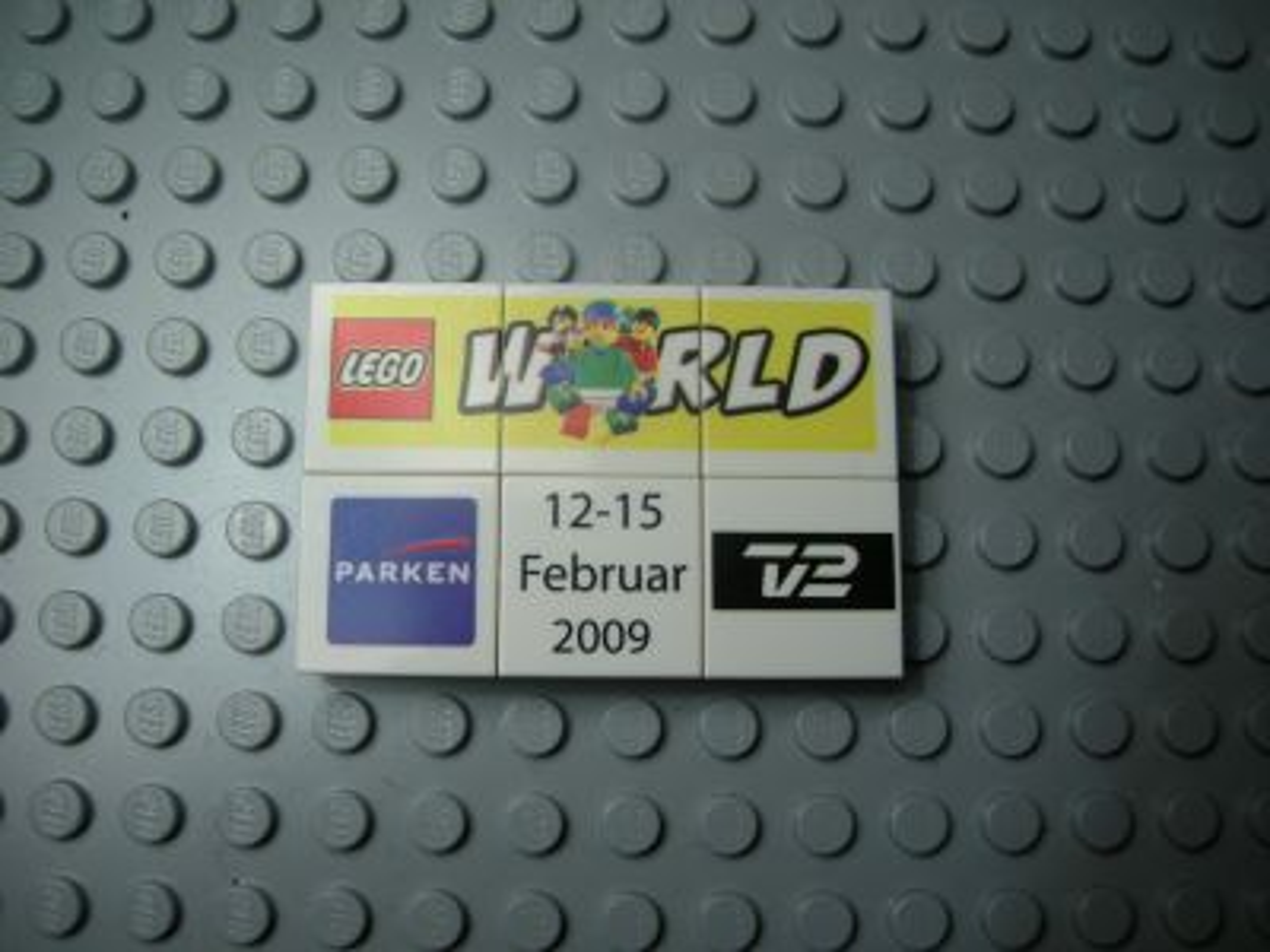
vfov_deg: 39.7
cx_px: 635
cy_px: 476
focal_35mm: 36
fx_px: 1321
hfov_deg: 51.4
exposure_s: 1/59.7
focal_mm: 7.5
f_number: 2.7
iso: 66
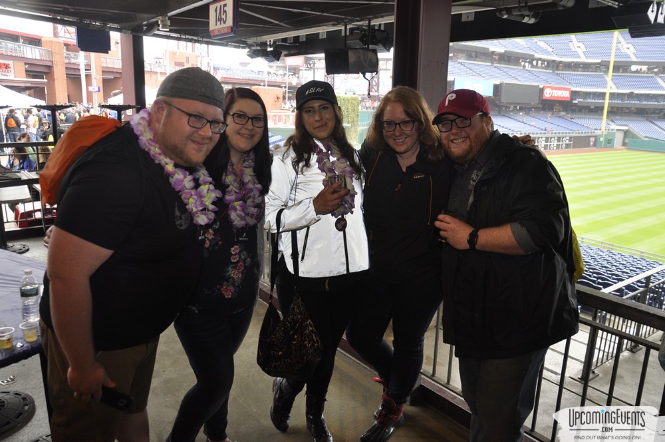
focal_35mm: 27
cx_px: 332
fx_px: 498
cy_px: 221
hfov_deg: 67.4
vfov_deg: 47.8
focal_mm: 18
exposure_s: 1/60
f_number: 5
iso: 400
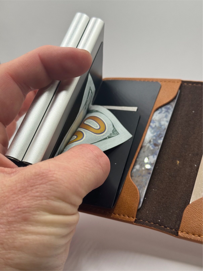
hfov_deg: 30.3
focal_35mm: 48
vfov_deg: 39.7
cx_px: 102
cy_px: 136
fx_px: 375
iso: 64
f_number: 1.78
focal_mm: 6.76
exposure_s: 1/633
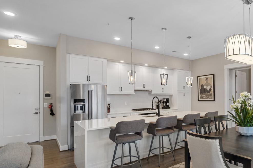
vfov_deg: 56.9
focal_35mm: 22
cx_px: 172
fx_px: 155
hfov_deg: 75.6
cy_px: 98
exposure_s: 1/4
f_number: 8
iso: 200
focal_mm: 10
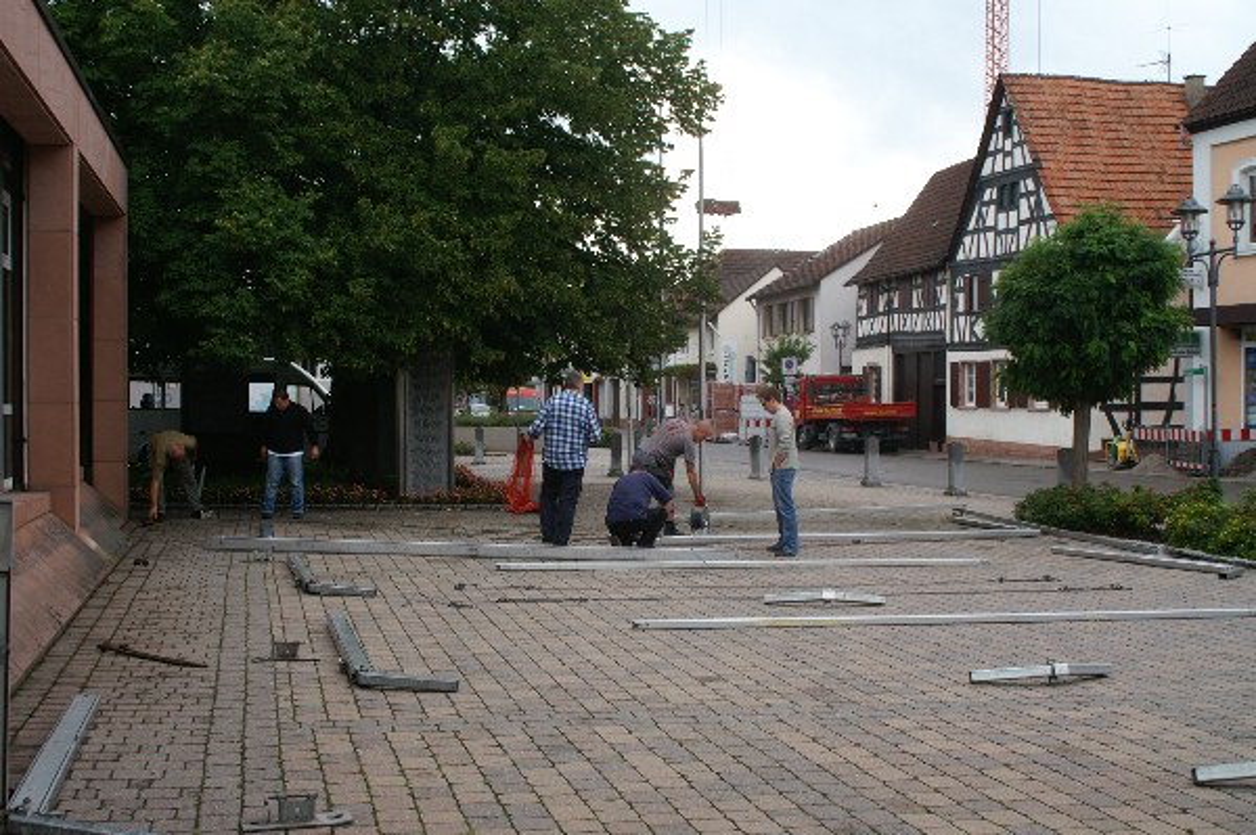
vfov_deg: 31.8
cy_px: 418
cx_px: 628
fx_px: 1464
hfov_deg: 46.4
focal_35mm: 42
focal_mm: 28
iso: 125
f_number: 10
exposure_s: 1/30
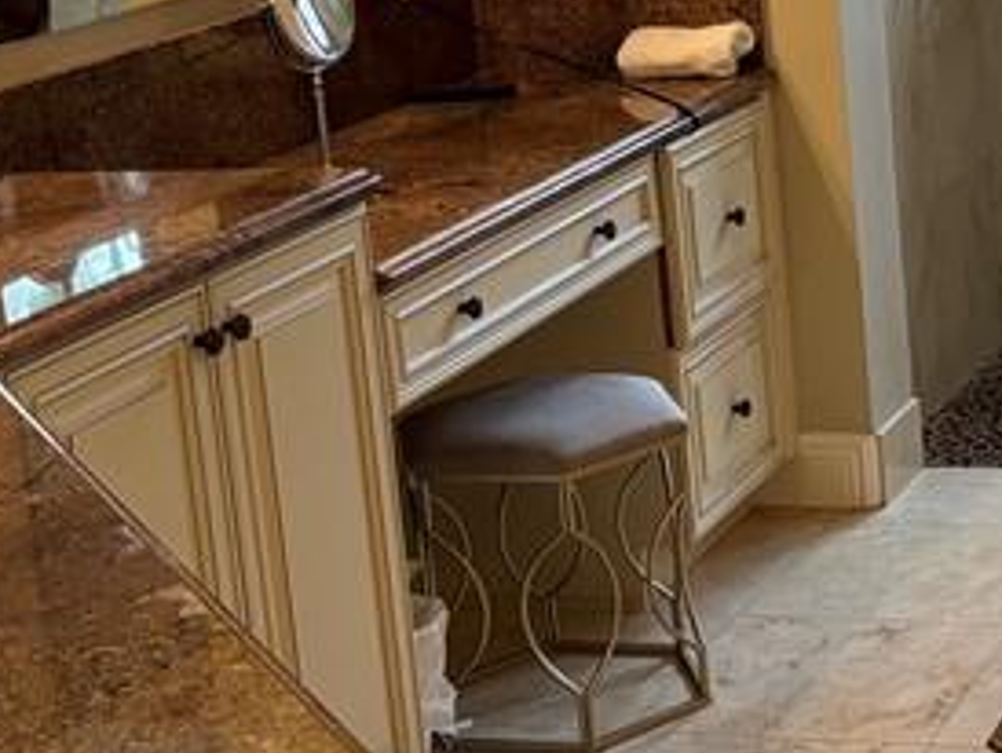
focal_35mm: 97
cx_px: 911
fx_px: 2810
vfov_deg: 15.2
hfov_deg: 19.8
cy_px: 143
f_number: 1.6
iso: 160
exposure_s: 1/60
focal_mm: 5.96
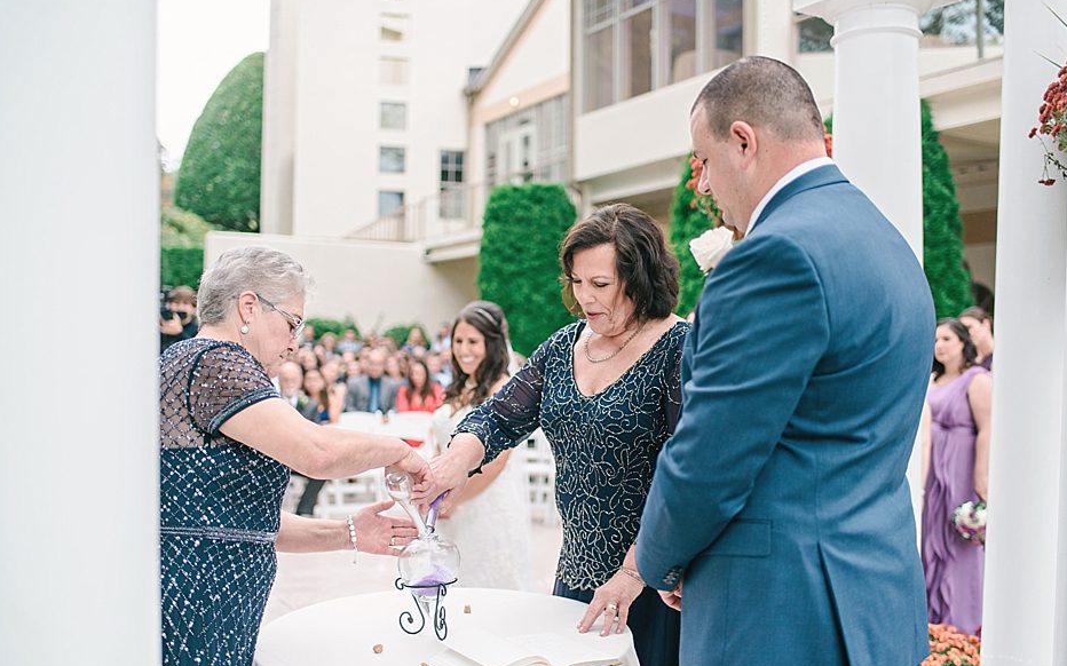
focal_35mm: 36
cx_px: 535
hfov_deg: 54.0
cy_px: 352
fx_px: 1047
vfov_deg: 35.3
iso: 320
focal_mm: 35
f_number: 1.8
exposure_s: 1/1250
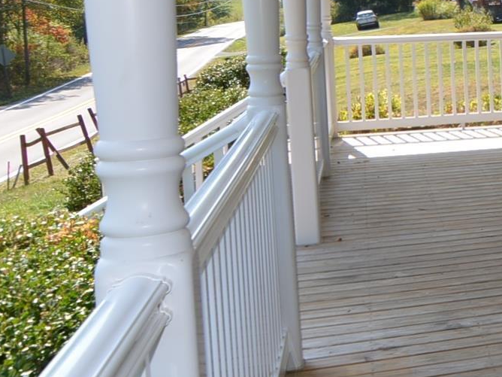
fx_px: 1032
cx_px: 924
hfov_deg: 19.6
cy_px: 56
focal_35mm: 71
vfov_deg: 20.4
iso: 100
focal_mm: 11
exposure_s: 1/160
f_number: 6.3
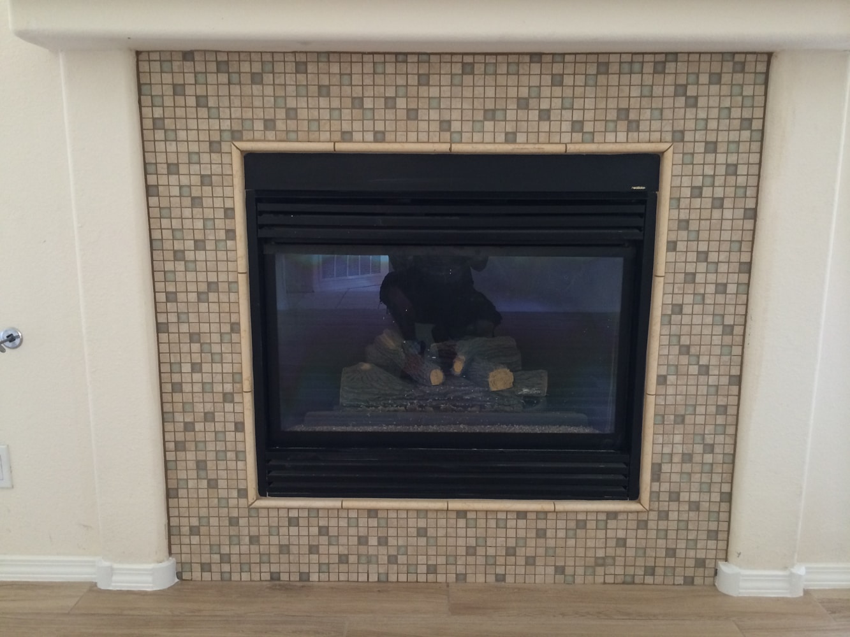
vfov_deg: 46.8
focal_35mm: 30
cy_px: 318
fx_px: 737
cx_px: 425
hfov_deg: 60.0
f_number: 2.2
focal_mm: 4.12
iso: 160
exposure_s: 1/30
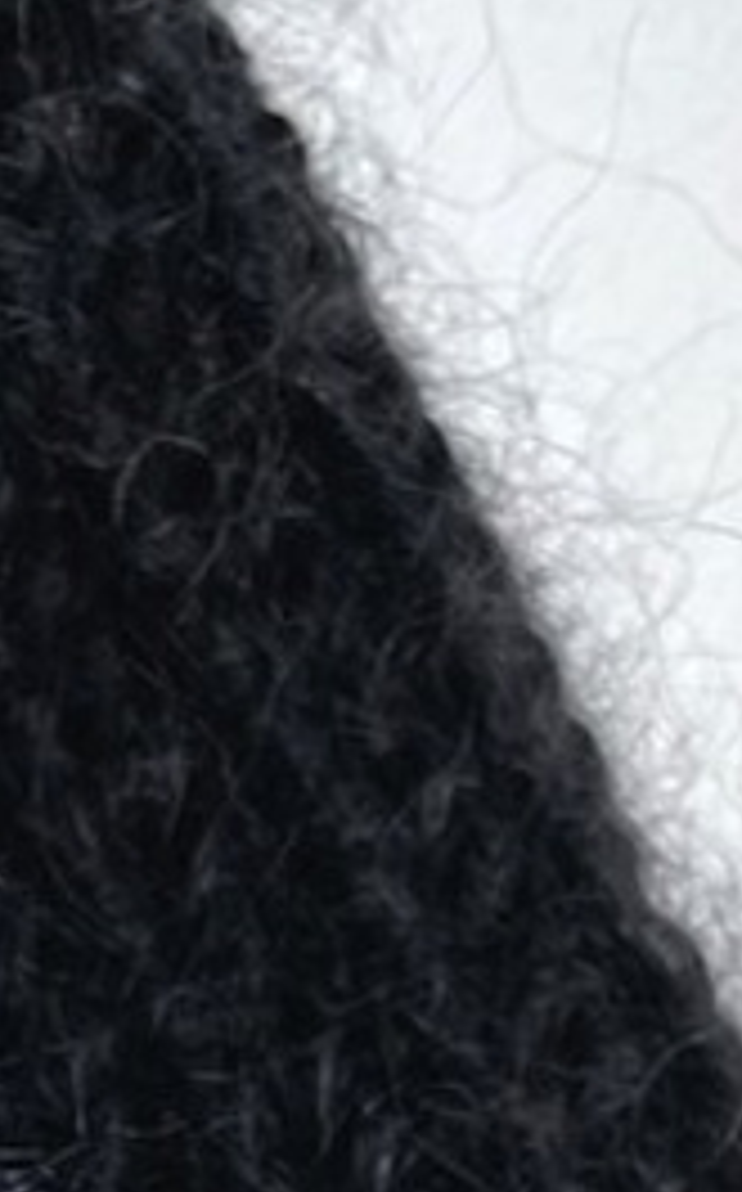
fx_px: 4055
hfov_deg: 10.4
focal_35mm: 125
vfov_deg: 15.0
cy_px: 1988
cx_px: 31
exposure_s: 1/121
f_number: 1.6
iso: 50
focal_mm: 4.2
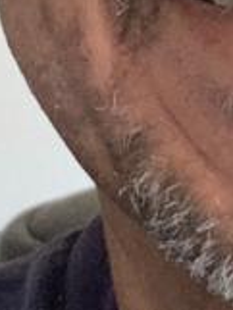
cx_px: 268
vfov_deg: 7.7
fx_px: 2277
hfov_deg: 5.8
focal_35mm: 254
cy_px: -77
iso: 320
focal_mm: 2.87
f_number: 2.2
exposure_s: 1/41
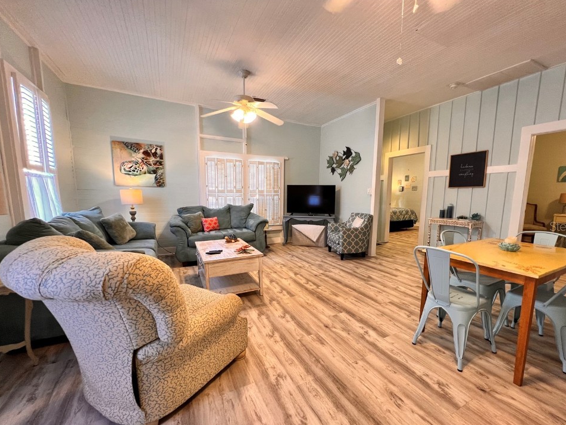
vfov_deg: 85.6
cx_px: 301
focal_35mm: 14
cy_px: 226
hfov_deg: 101.9
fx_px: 229
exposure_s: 1/60
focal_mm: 1.57
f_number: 1.8
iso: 160
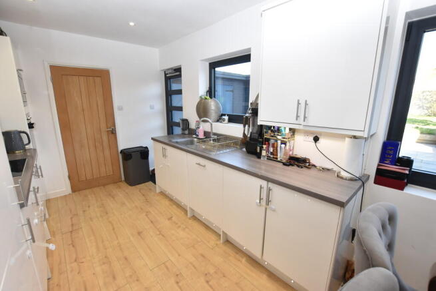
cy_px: 146
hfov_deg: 100.4
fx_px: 182
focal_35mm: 15
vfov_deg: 77.4
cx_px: 218
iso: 800
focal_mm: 10
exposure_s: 1/125
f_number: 5.6
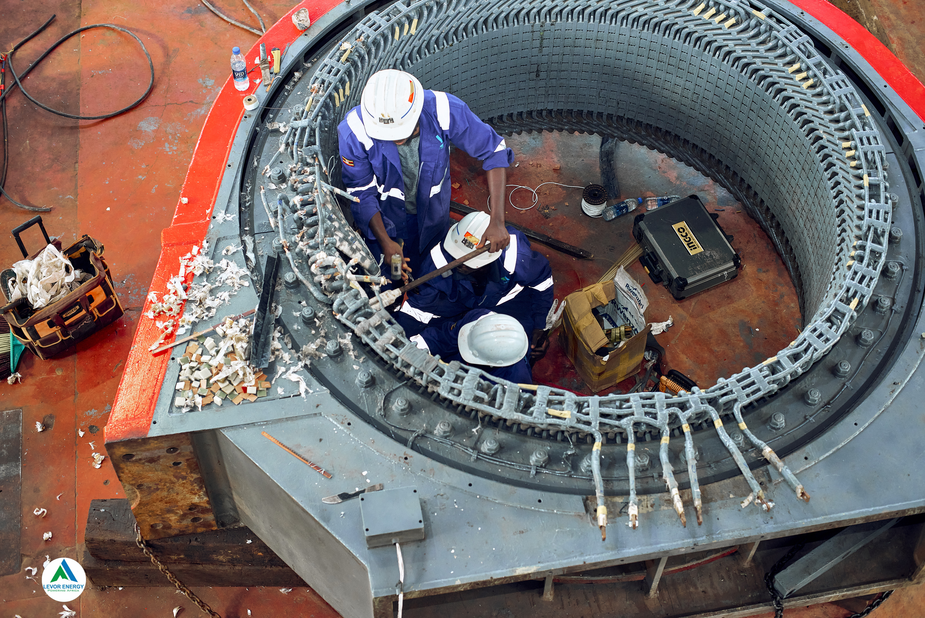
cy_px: 309
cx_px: 462
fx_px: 1285
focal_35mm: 50
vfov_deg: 27.0
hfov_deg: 39.6
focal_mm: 50
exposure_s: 1/200
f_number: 5.6
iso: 640
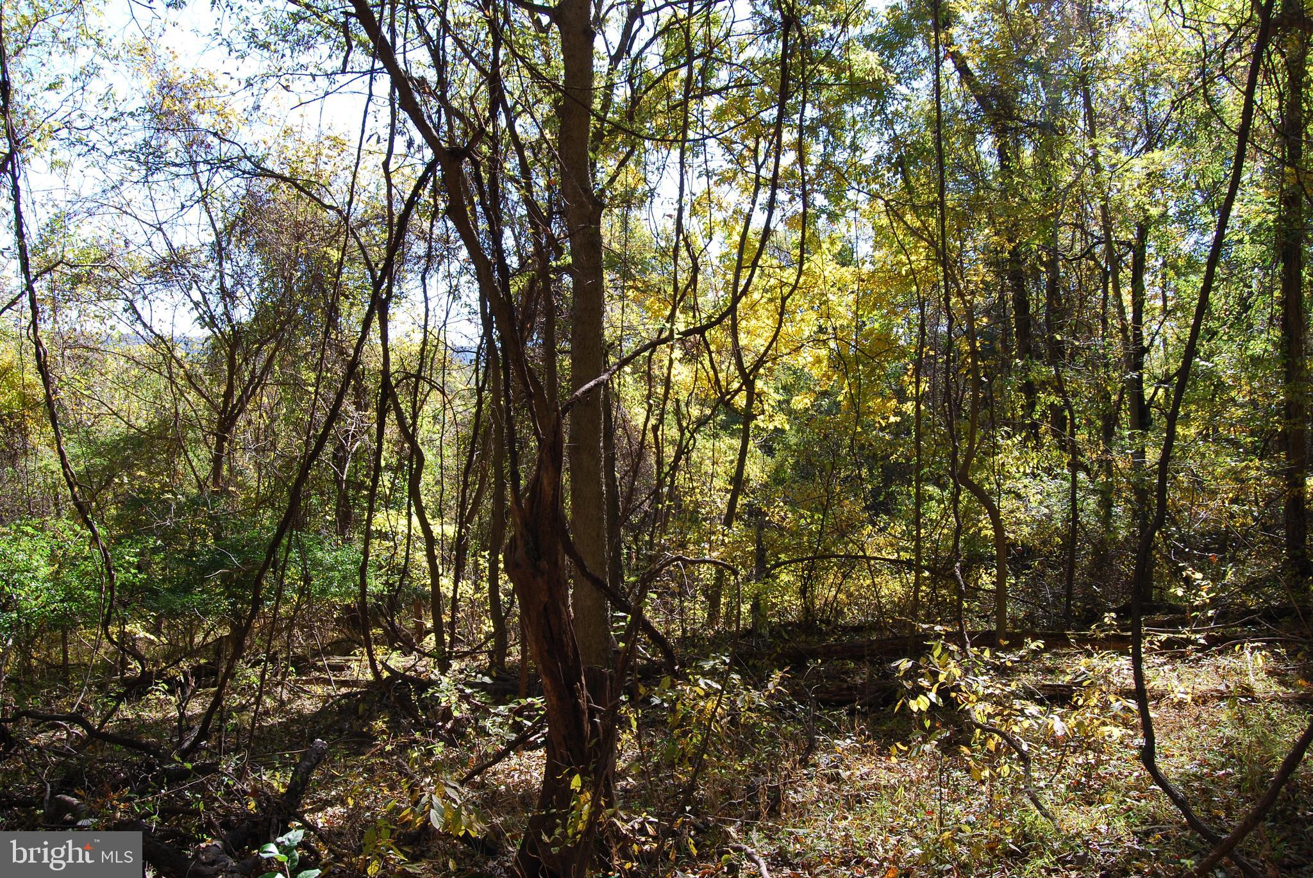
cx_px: 656
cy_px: 439
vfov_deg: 43.7
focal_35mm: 30
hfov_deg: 61.9
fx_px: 1095
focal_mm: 20
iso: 200
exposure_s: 1/80
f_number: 8
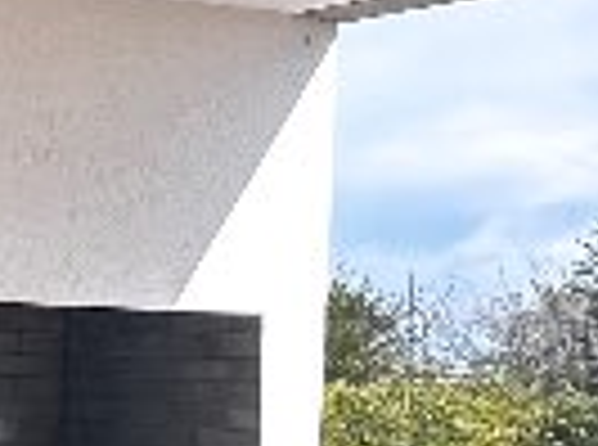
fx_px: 1637
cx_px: -724
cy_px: 390
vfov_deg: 15.3
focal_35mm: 95
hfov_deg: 15.1
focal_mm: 2.22
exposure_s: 1/257
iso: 40
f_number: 2.2
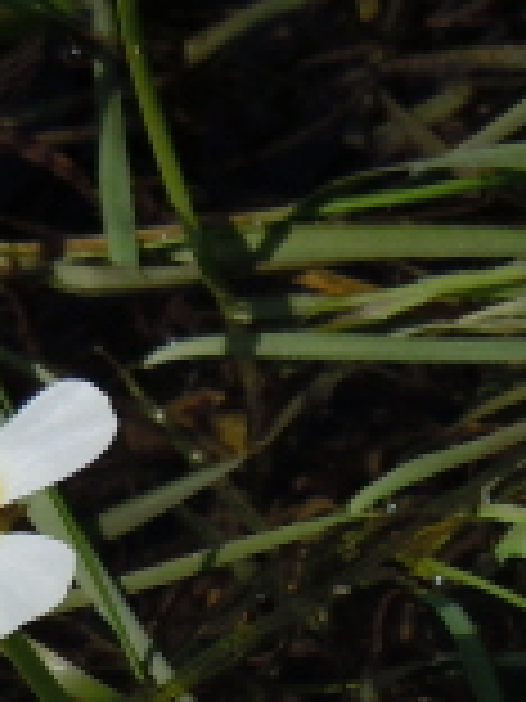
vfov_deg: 15.5
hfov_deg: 12.0
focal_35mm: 123
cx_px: 405
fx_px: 2492
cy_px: 819
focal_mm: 5.4
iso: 100
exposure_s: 1/500
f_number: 7
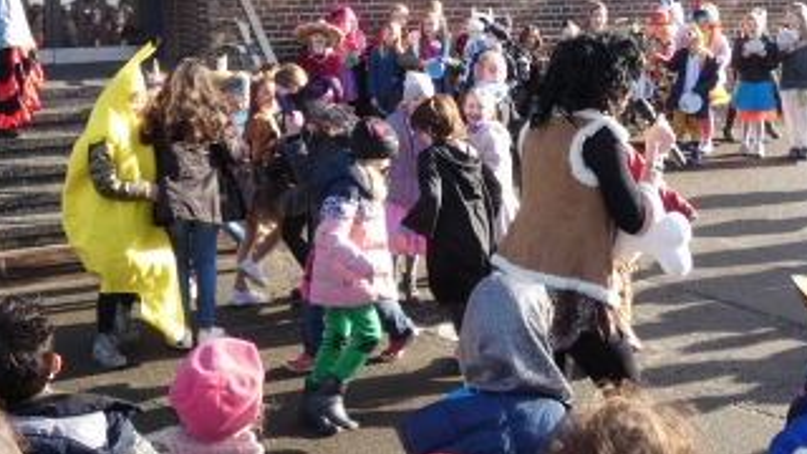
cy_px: 86
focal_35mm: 49
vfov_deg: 24.0
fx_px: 1049
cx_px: 358
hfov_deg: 42.0
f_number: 3.5
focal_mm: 6.5
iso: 80
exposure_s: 1/125
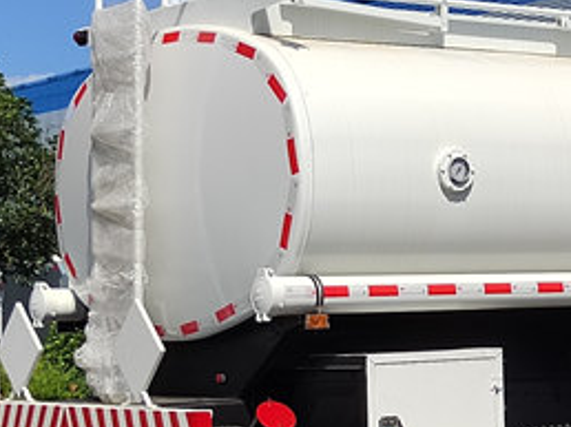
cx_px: 719
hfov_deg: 15.9
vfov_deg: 12.5
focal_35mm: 118
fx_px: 1945
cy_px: 237
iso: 160
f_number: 1.9
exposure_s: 1/2000
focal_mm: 5.52
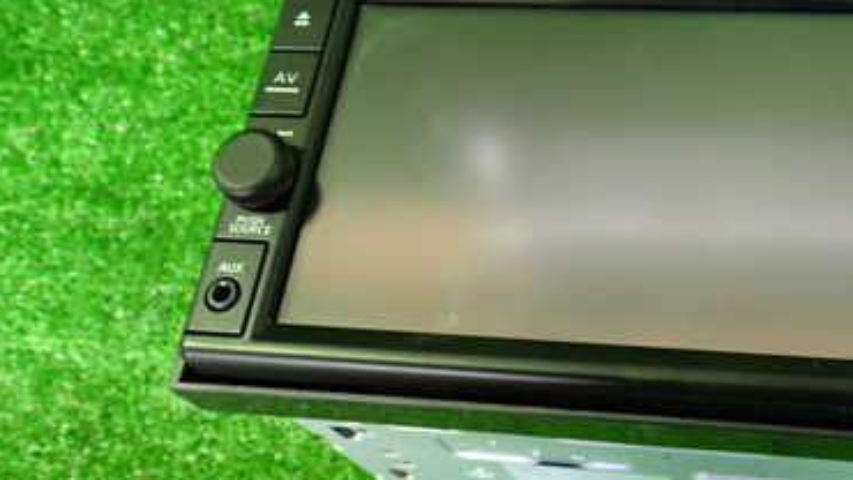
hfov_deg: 37.9
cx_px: 671
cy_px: 222
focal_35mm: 53
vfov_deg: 22.6
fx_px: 1199
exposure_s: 1/25
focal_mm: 5.4
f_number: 2.3
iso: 800
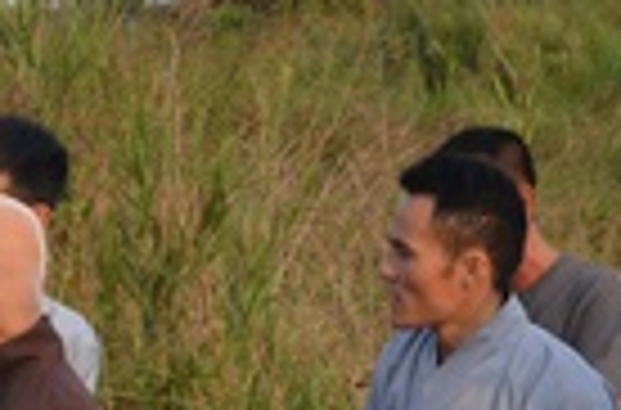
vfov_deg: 5.6
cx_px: 135
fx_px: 4143
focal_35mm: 241
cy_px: 457
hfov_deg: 8.6
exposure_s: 1/400
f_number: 10
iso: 640
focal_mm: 34
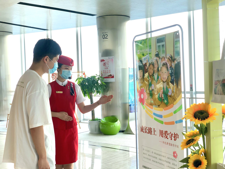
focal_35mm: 52
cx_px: 112
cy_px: 84
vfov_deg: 28.0
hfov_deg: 36.8
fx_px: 338
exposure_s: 1/100
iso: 20
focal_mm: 6
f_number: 2.4
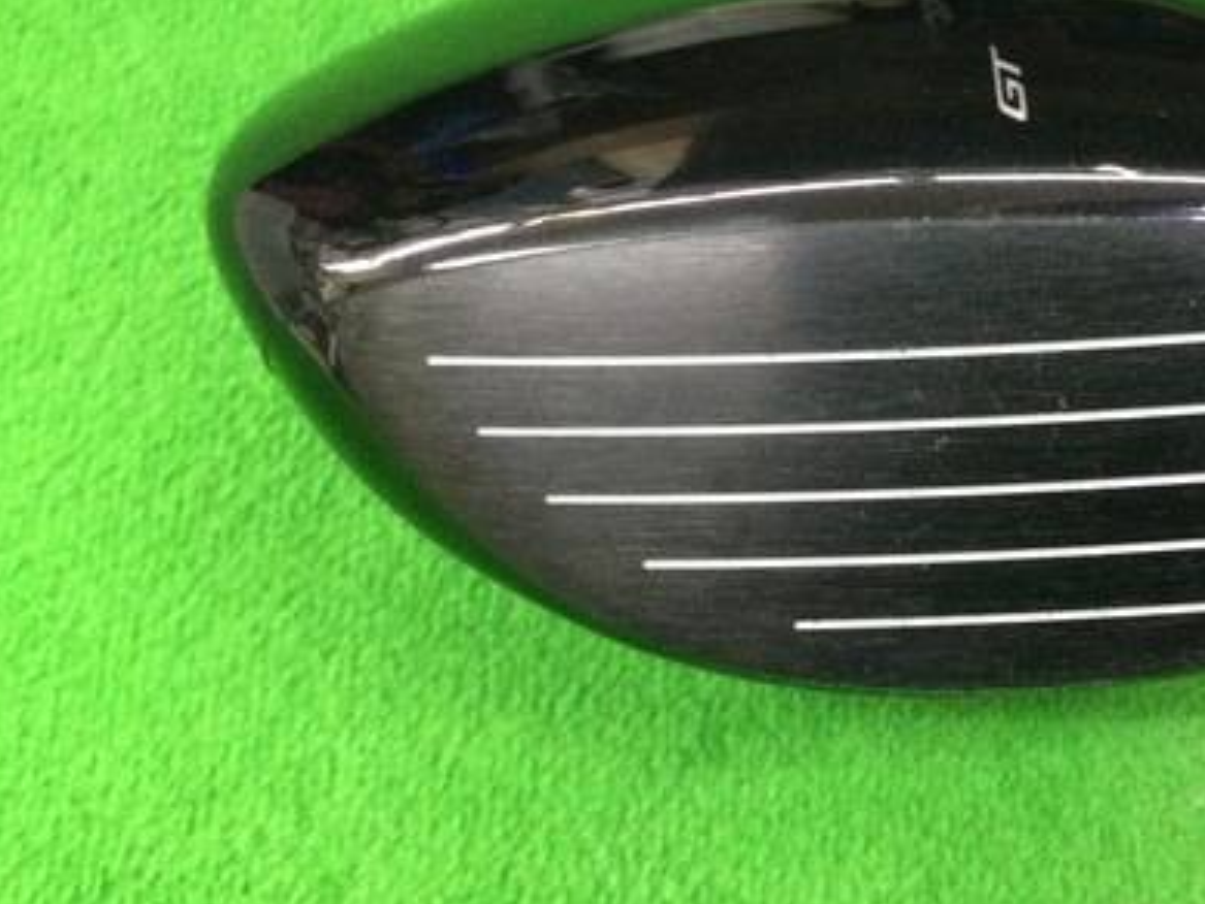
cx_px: 914
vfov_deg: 28.4
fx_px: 1776
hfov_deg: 36.5
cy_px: 291
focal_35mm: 51
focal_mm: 3.3
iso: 200
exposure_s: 1/20
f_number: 2.4
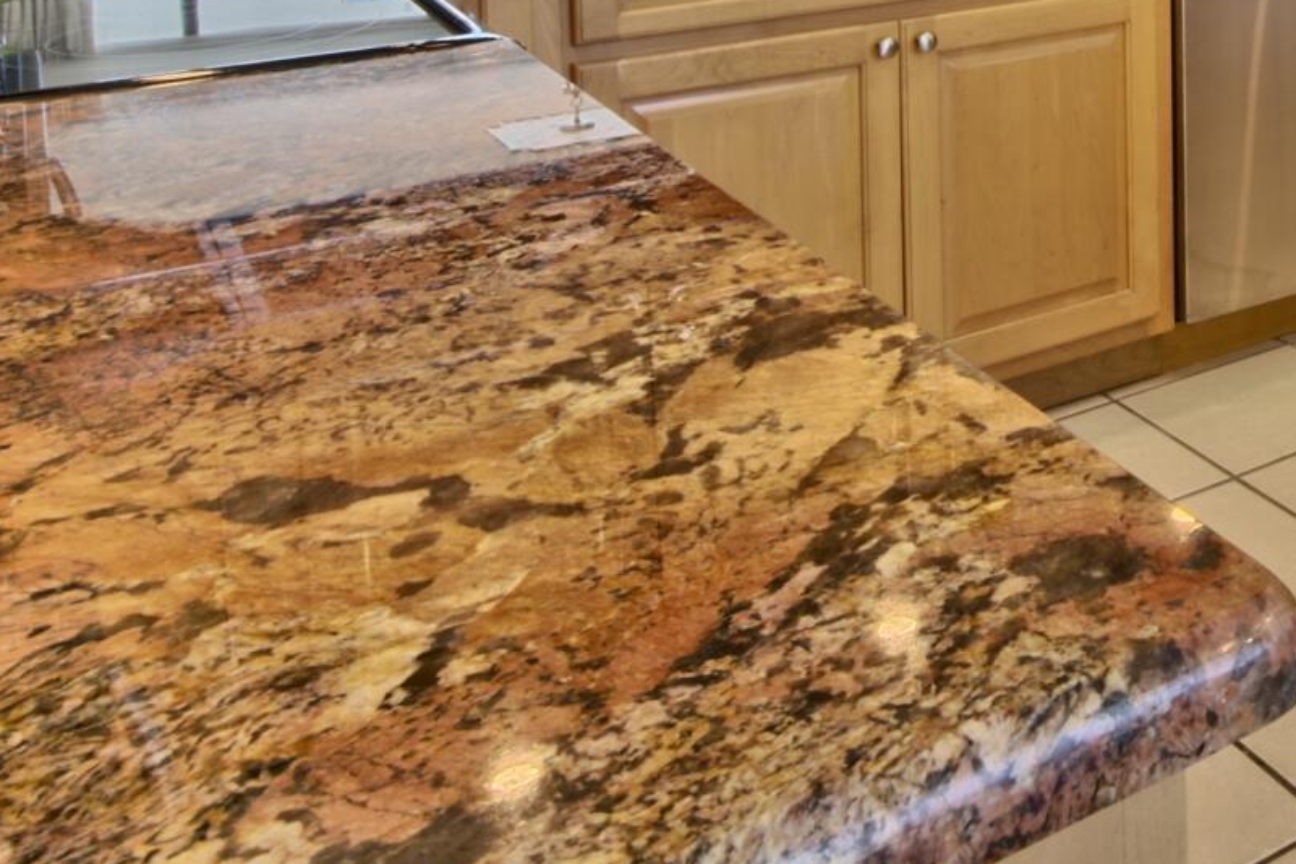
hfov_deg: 35.9
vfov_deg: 25.8
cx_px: 1481
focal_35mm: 45
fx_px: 1620
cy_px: -243
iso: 200
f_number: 19
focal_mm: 12
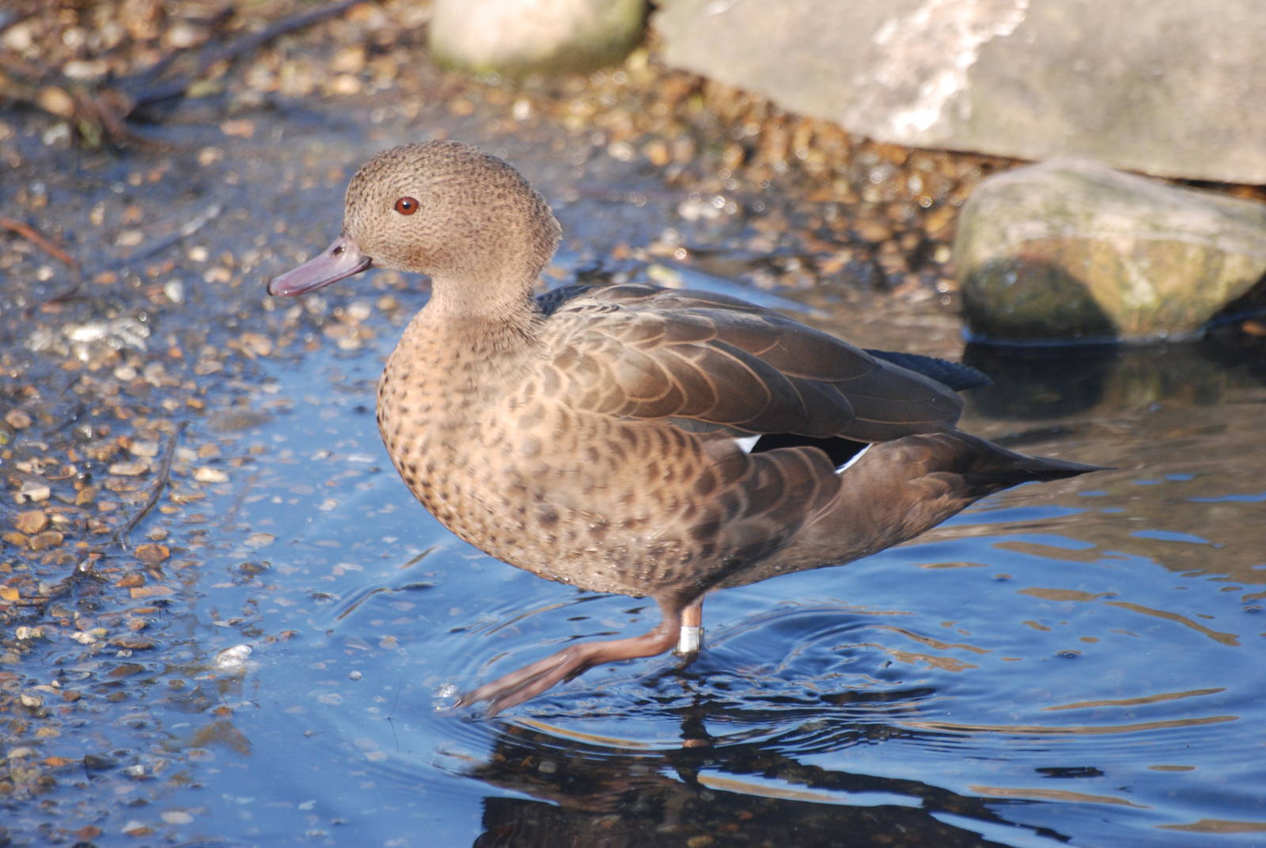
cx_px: 633
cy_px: 424
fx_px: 15844
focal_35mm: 450
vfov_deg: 3.1
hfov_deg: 4.6
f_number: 5.6
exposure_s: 1/250
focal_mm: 300
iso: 400
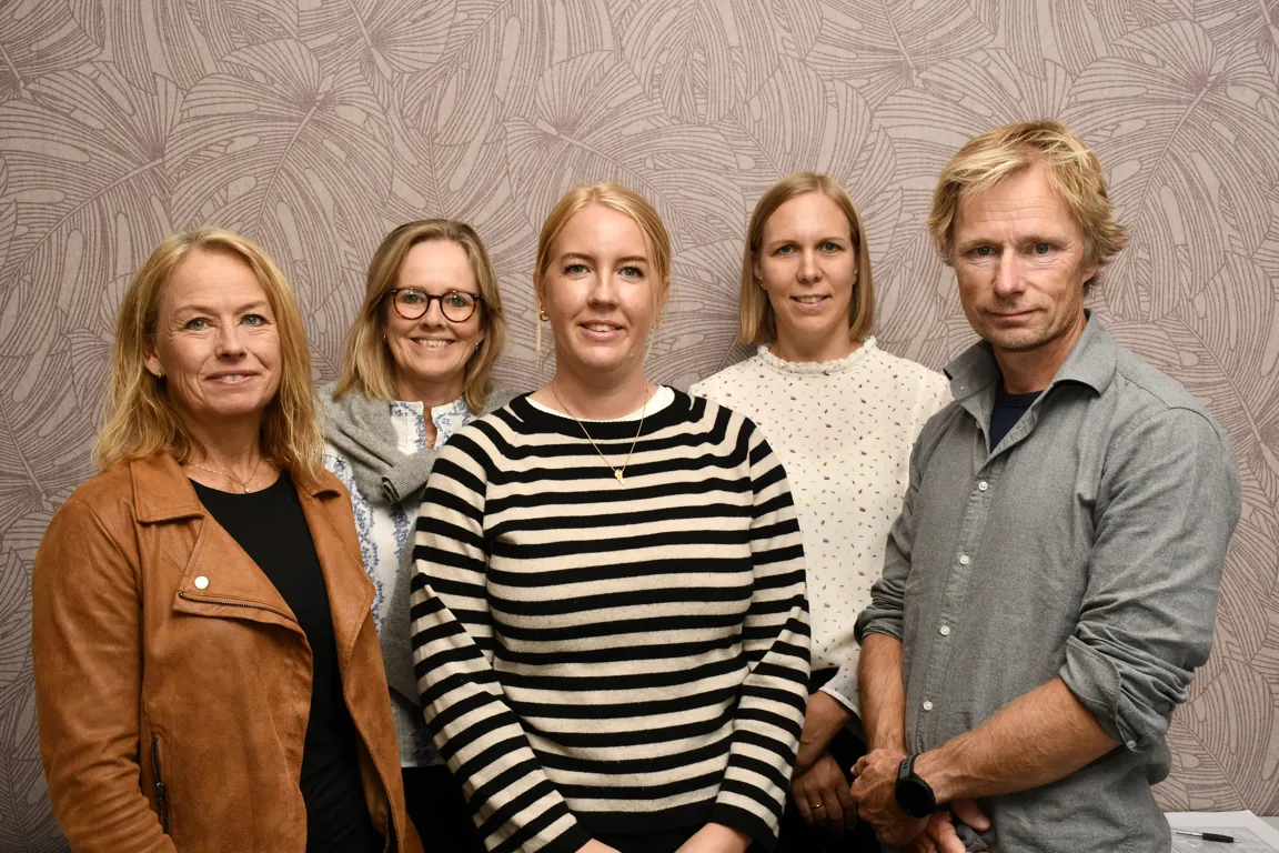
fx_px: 1421
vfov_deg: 33.4
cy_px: 426
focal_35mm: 40
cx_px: 640
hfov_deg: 48.5
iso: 200
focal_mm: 27
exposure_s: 1/200
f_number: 6.3
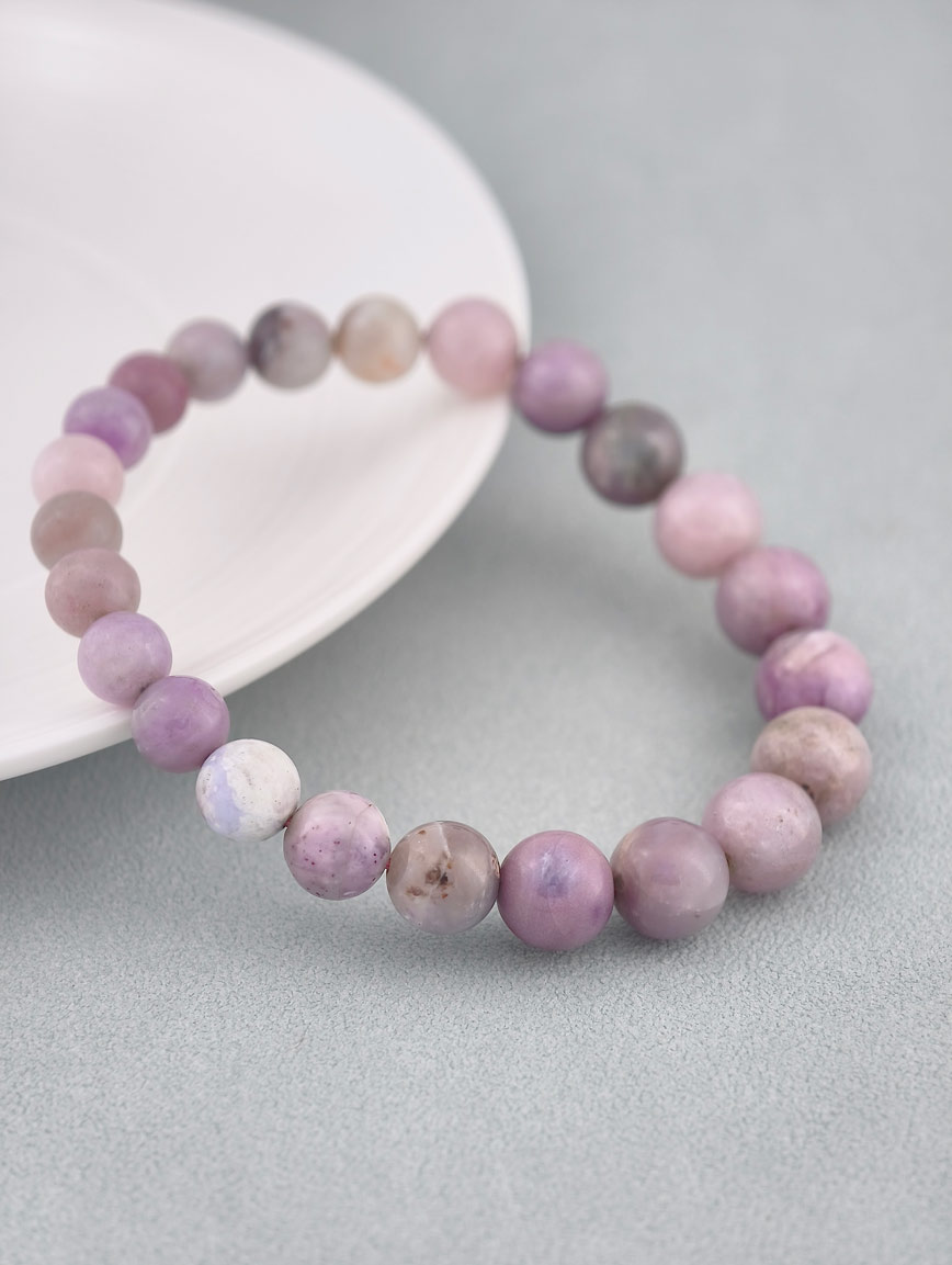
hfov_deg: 17.4
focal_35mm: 85
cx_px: 476
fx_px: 3109
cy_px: 632
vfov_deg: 23.0
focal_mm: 22.48
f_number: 2.67
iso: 125
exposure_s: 1/160
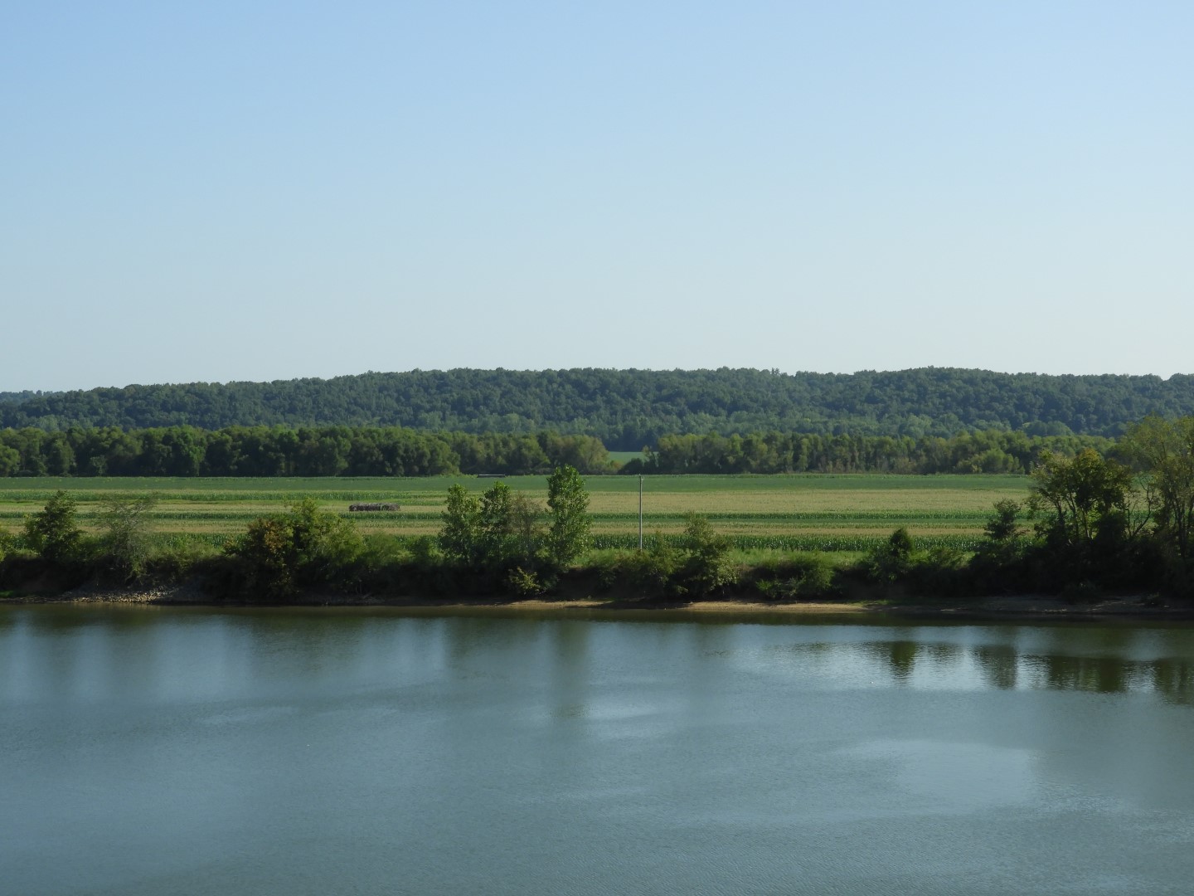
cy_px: 448
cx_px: 597
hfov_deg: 27.8
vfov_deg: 21.0
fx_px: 2414
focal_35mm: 70
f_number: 4.5
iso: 100
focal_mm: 12.5
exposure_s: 1/800
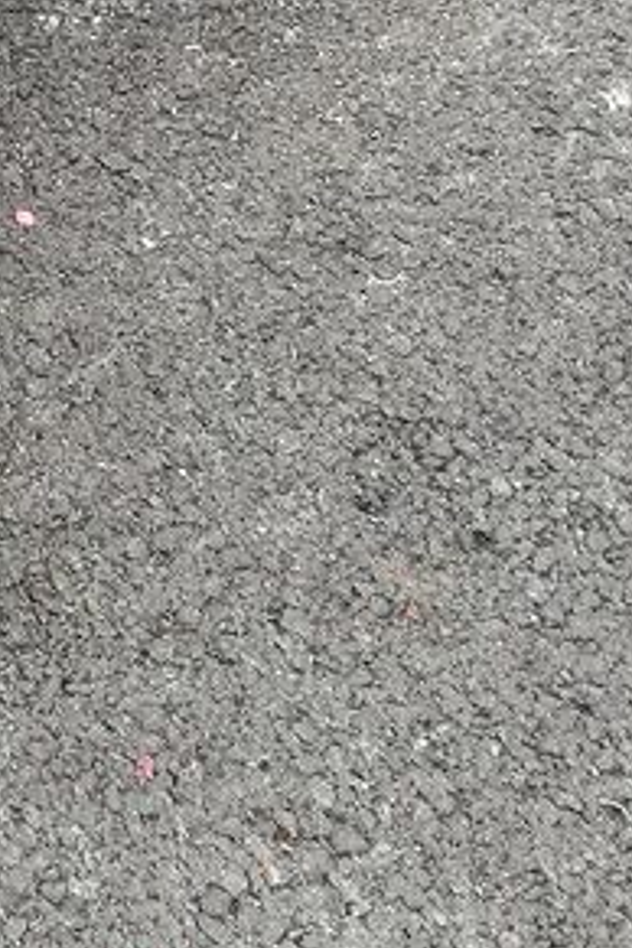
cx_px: -524
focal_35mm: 119
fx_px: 3133
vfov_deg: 15.8
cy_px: -476
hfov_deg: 10.8
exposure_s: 1/100
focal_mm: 3.81
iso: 50
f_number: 2.2
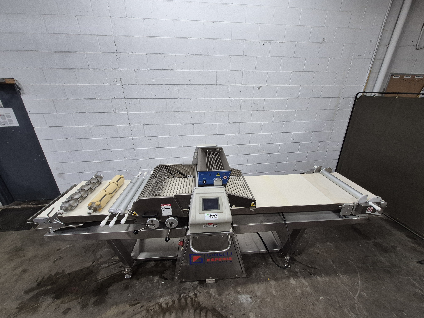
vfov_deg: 89.9
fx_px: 159
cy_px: 159
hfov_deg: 106.2
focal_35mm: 13
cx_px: 212
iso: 125
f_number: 2.2
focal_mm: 1.74
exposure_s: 1/60
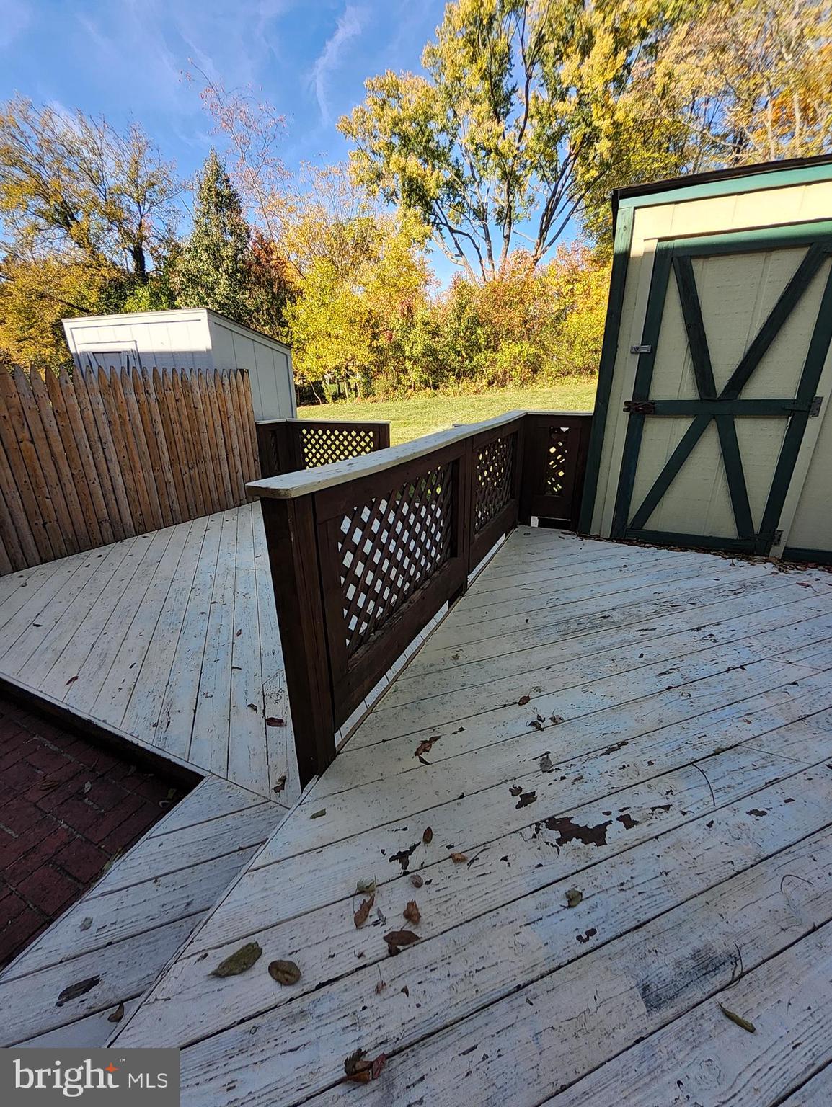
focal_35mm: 13
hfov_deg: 90.0
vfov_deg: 106.1
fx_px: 416
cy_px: 554
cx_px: 416
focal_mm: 1.13
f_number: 2.2
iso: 32
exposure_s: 1/322
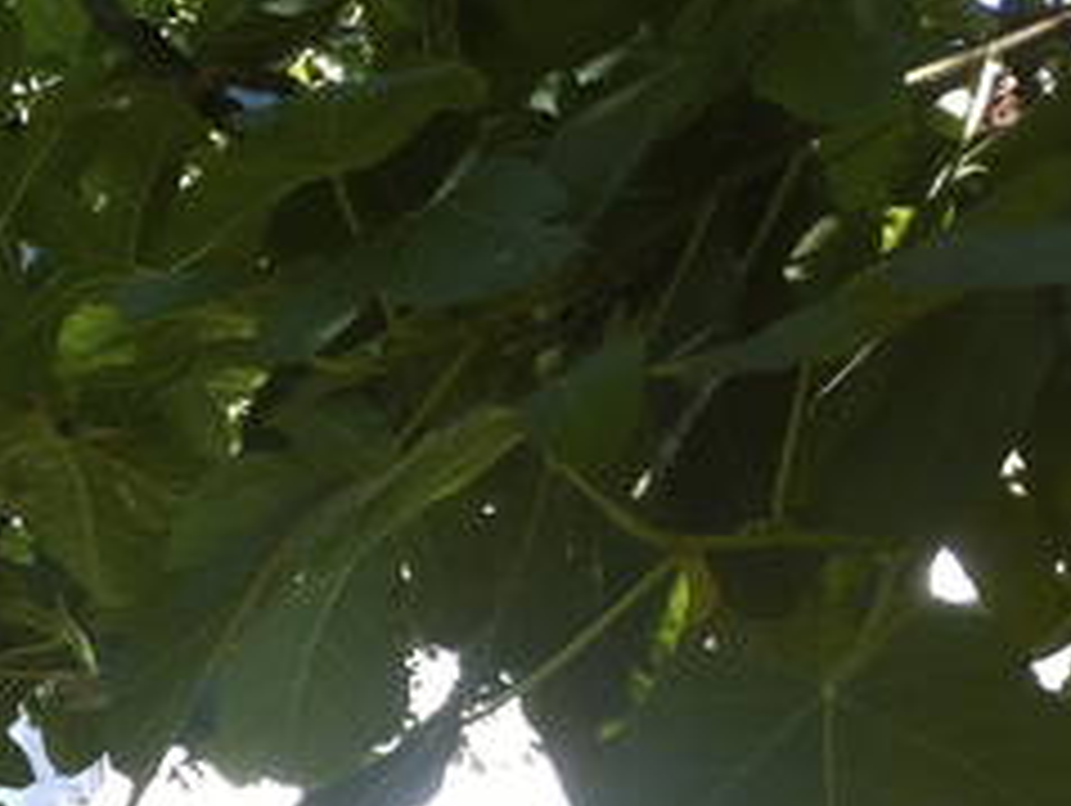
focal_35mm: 116
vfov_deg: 12.2
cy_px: 1223
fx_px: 3593
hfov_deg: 15.4
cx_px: -644
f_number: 2.8
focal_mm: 3.85
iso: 80
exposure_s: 1/168
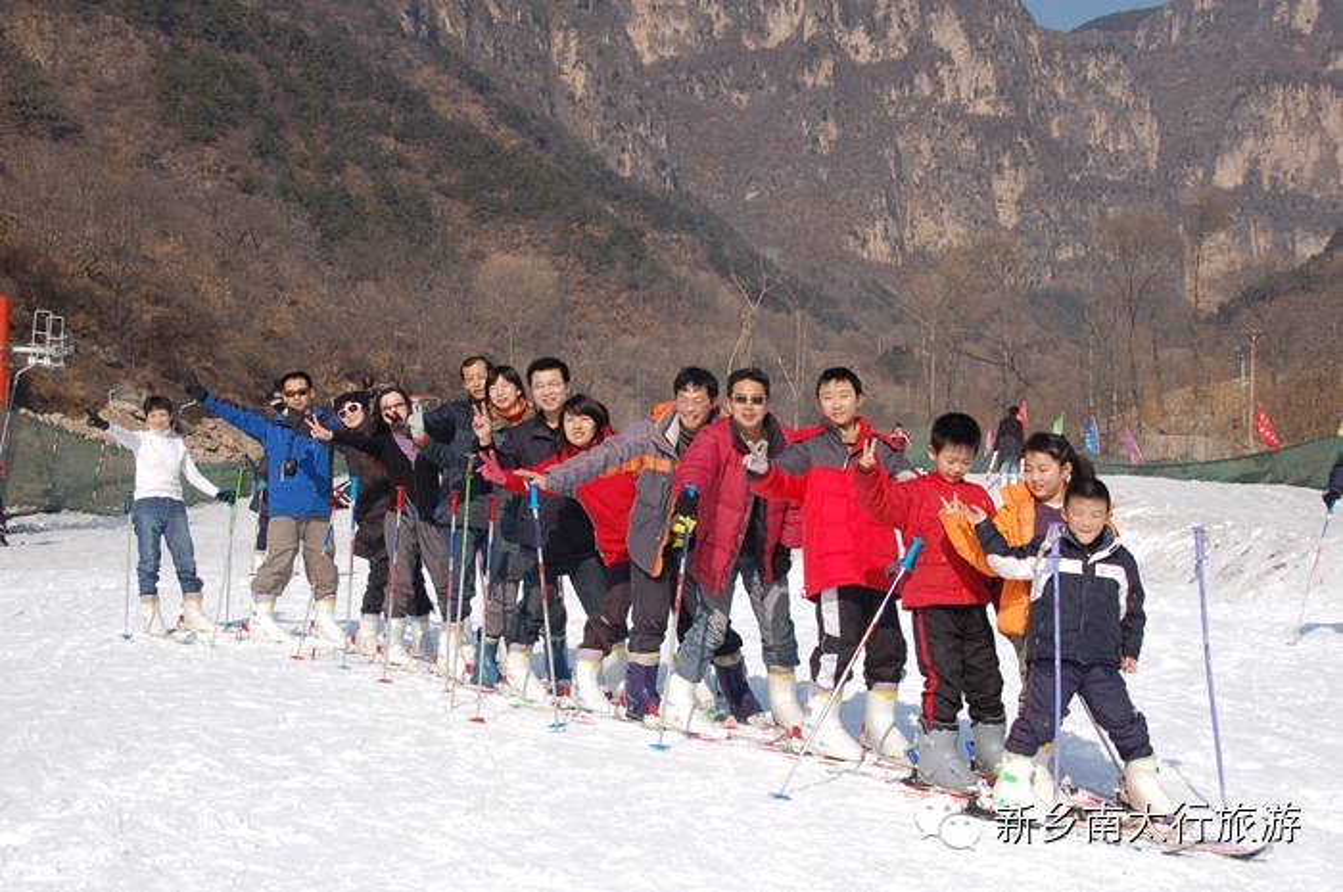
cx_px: 672
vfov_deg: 22.6
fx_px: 2236
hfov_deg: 33.4
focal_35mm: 60
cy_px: 446
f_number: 10
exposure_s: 1/400
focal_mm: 40
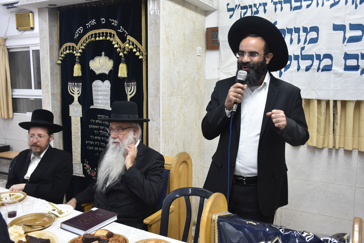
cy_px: 122
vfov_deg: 40.0
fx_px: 334
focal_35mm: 33
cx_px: 182
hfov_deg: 57.2
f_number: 5.6
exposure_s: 1/80
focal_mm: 22
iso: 1250
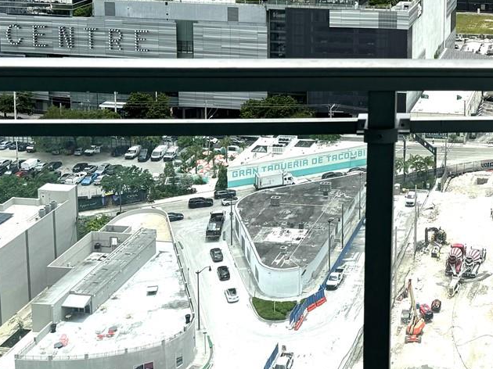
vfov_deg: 22.4
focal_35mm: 61
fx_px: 868
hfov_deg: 29.0
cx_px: 528
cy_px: -59
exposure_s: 1/6410
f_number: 1.78
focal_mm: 6.76
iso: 80
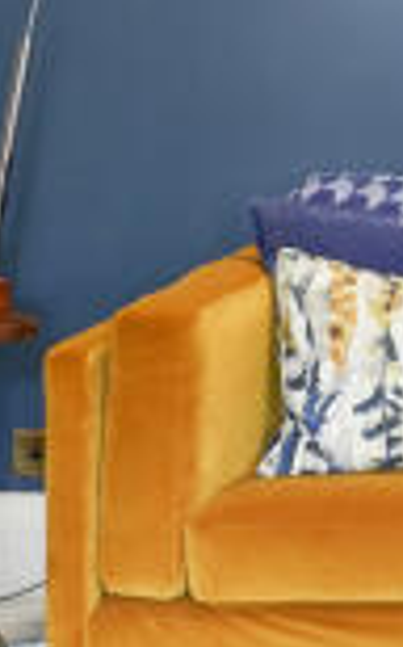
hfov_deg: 9.9
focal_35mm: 115
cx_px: 995
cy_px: 15
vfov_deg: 17.7
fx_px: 2025
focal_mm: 17
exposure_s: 1.6
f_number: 8
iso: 250
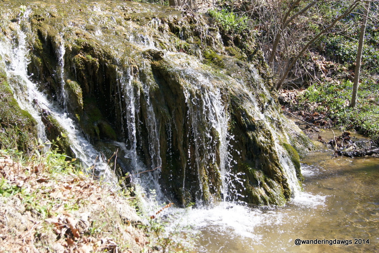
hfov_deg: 43.6
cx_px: 190
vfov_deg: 29.8
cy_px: 126
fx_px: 474
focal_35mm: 45
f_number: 5.6
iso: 800
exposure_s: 1/800
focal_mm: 30
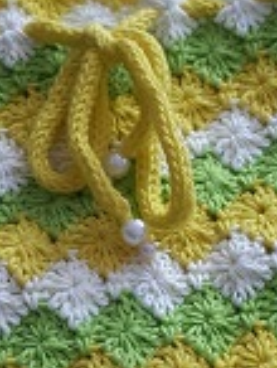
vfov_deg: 22.5
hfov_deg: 17.2
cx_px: 106
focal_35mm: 86
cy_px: 287
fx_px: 915
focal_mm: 3.6
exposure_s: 1/33
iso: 200
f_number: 1.9
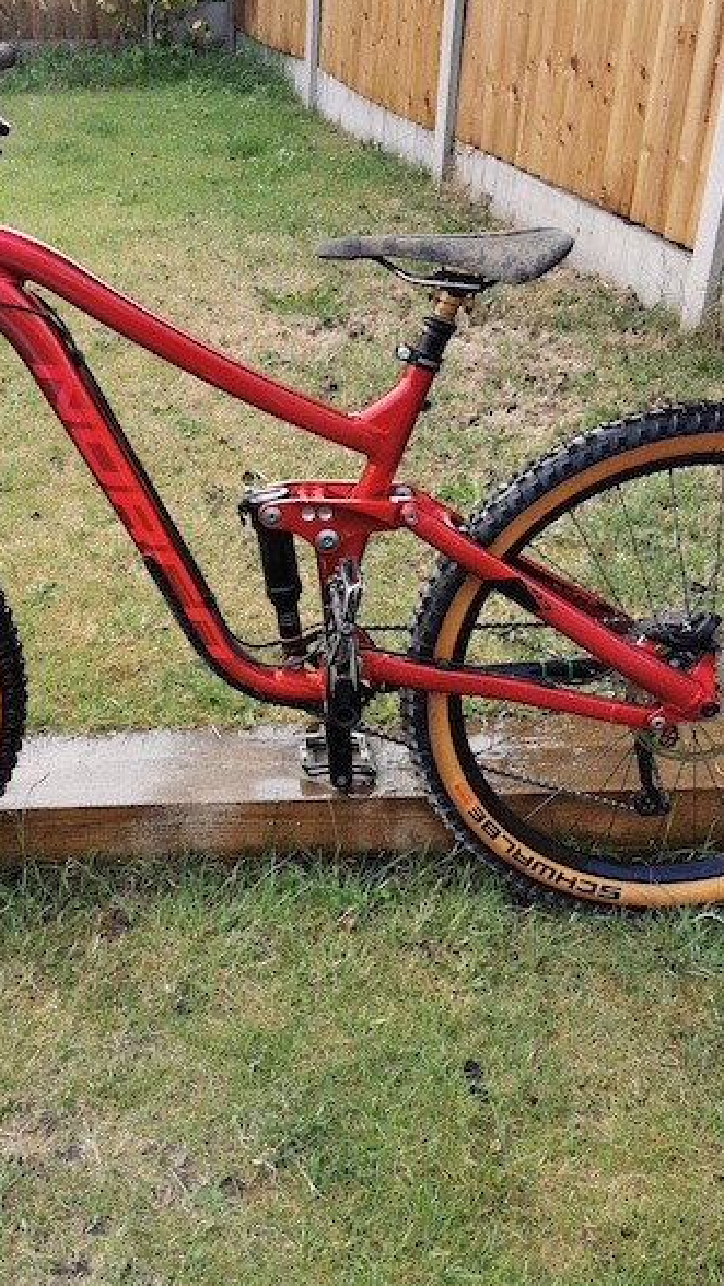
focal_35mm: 40
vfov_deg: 50.5
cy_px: 645
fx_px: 1364
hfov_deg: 29.2
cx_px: 164
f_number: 1.6
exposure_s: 1/424
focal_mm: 5.56
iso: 50
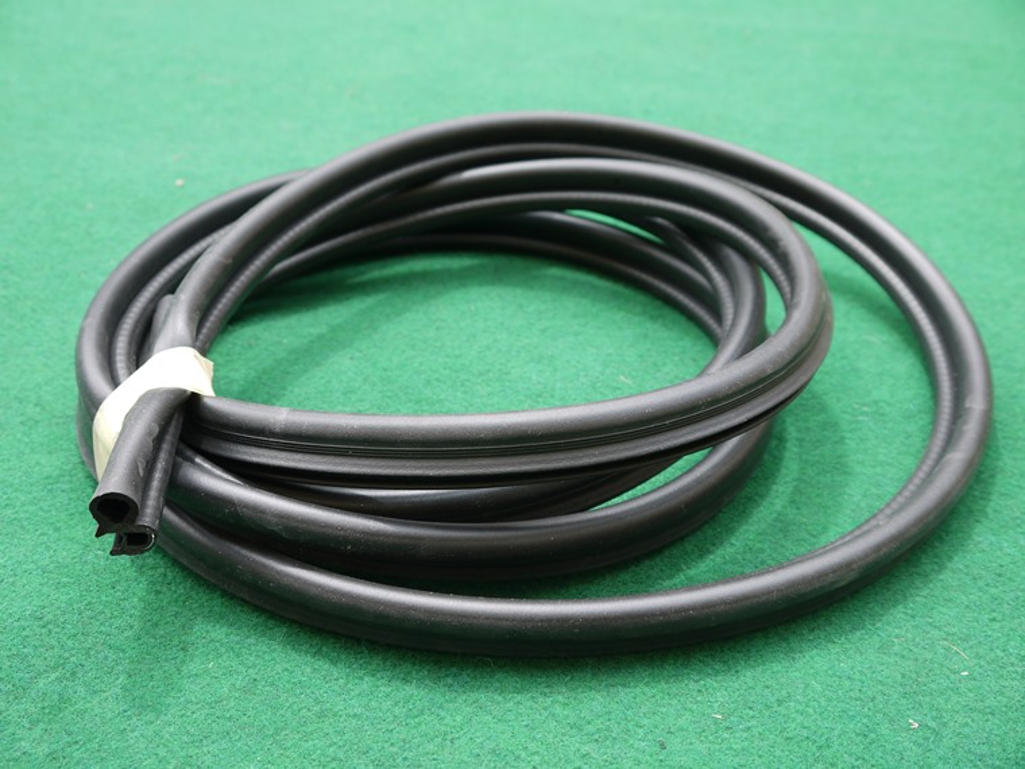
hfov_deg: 41.2
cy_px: 384
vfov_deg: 31.5
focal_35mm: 46
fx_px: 1362
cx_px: 512
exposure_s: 1/125
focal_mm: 23
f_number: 5
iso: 100
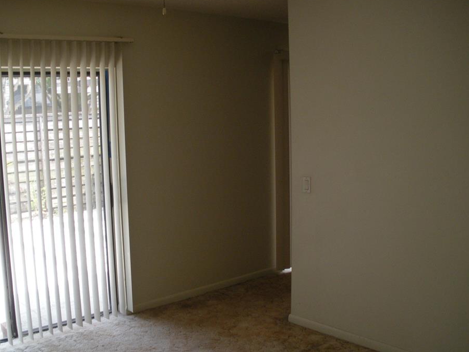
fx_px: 555
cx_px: 216
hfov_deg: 45.7
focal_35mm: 41
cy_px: 193
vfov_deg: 35.1
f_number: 3.5
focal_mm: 6.3
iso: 155
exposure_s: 1/62
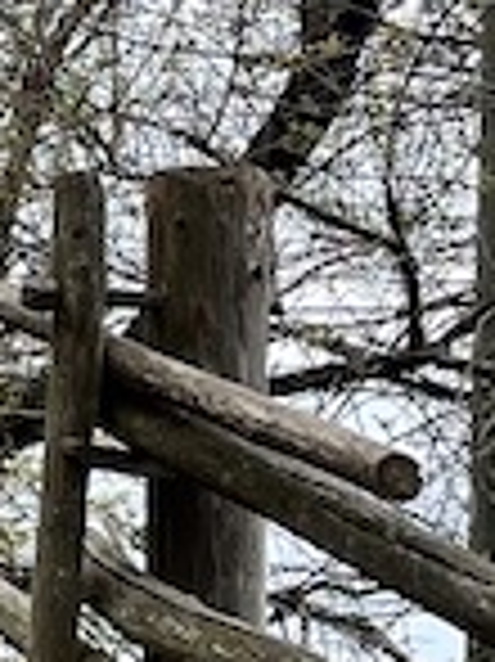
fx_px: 3838
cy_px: 459
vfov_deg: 9.8
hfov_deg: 6.9
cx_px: -788
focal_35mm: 201
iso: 32
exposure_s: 1/294
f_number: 1.6
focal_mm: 5.1
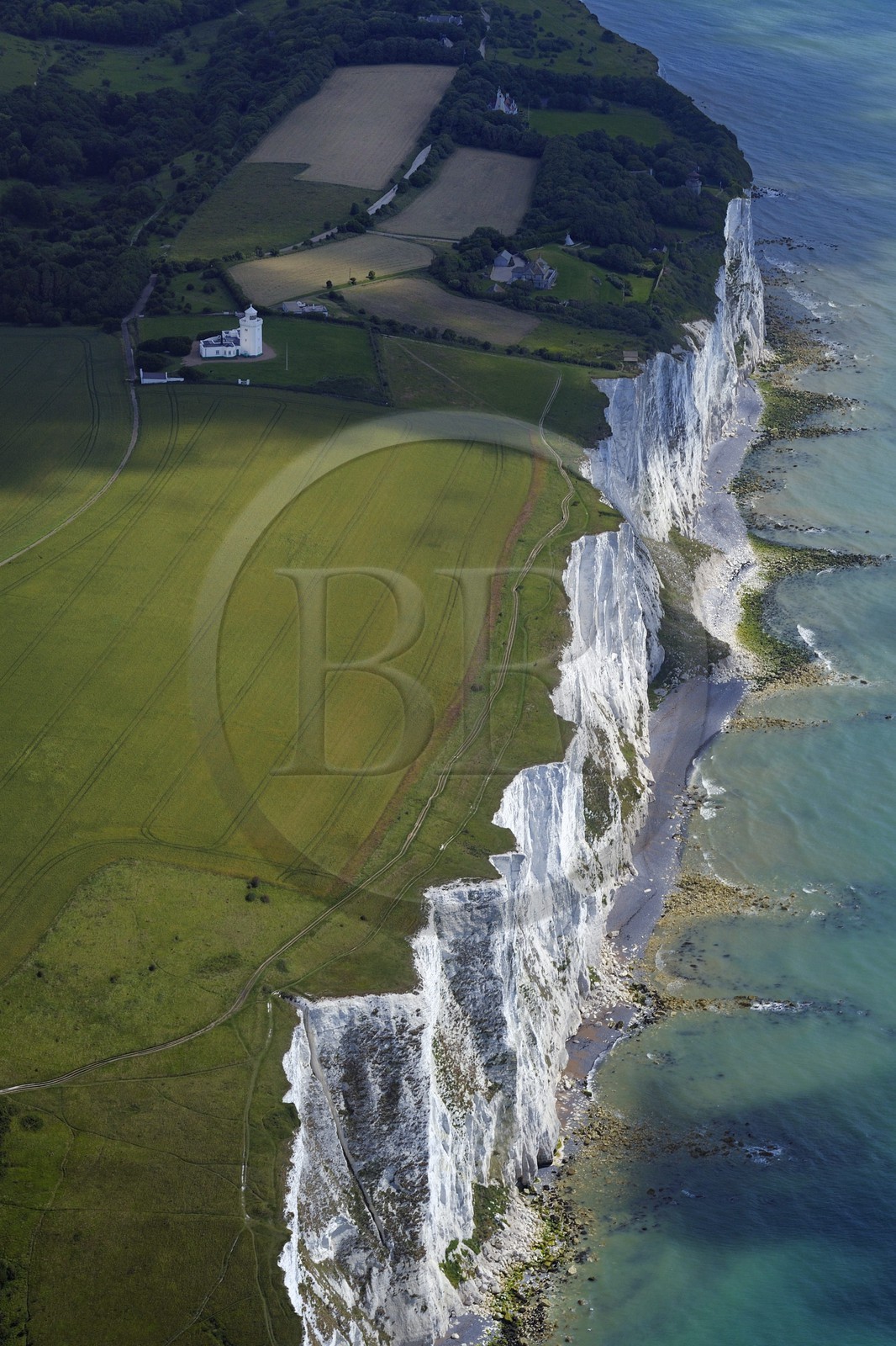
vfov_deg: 19.5
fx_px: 3921
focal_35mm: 105
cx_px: 448
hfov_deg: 13.0
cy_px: 673
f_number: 8
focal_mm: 105
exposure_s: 1/800
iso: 400
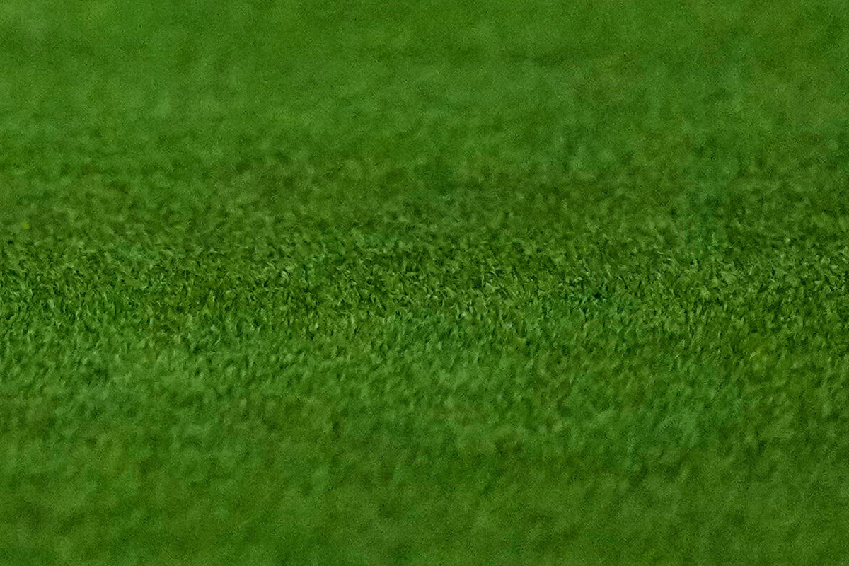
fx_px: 67915
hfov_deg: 0.7
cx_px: -2030
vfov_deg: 0.5
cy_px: -1394
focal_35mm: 2880
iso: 4000
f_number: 2.8
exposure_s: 1/2500
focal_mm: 400
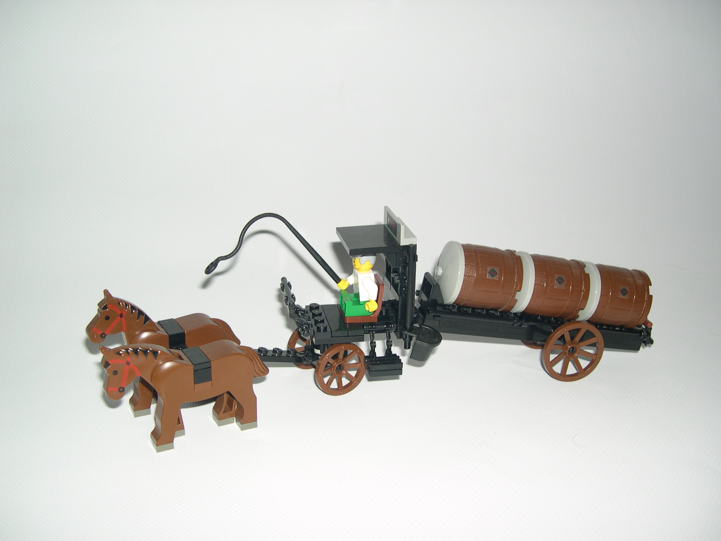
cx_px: 360
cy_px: 270
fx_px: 791
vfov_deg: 37.7
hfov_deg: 49.0
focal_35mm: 38
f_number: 2.8
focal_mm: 8
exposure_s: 1/60
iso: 100
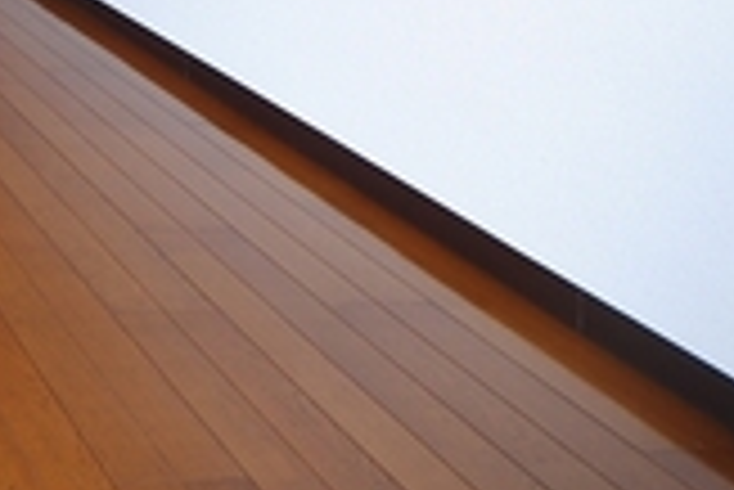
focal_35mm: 47
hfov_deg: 27.8
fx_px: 959
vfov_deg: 22.4
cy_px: -288
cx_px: -374
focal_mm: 8
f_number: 4.5
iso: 100
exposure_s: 1/20
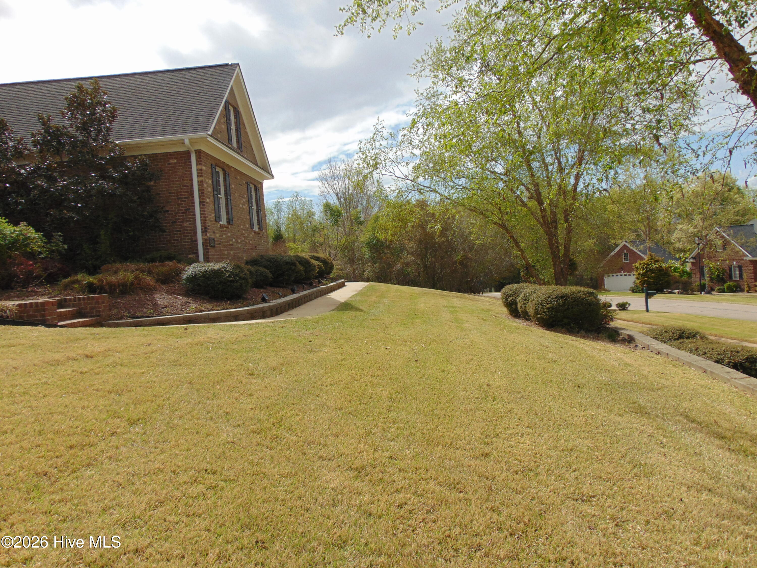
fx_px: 547
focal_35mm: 25
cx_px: 378
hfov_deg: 69.4
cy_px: 284
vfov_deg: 54.9
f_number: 7.7
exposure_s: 1/400
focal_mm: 4.5
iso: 80
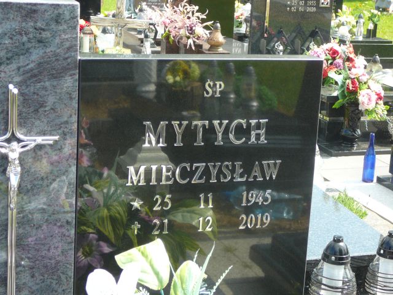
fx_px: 874
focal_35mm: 77
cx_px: 196
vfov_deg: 19.1
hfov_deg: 25.3
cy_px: 148
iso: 80
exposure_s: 1/200
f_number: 3.7
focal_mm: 11.5
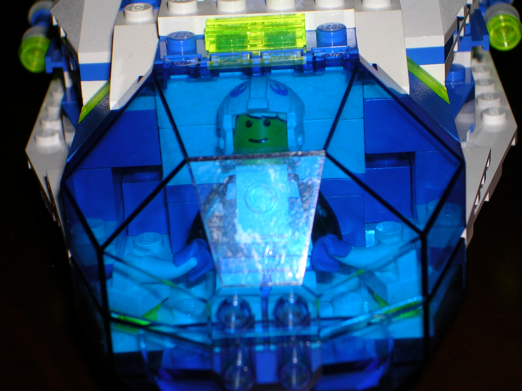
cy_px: 196
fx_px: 1734
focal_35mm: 115
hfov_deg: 17.1
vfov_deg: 12.9
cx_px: 261
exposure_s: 1/60.1
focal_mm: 17.4
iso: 50
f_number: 4.9
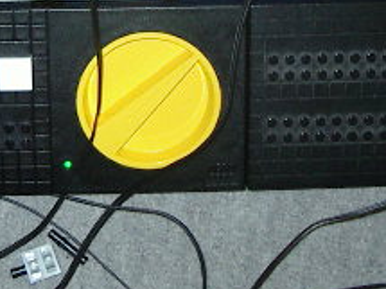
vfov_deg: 12.9
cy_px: -31
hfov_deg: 17.2
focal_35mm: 113
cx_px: 43
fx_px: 1259
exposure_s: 1/60
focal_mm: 5.8
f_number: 2.6
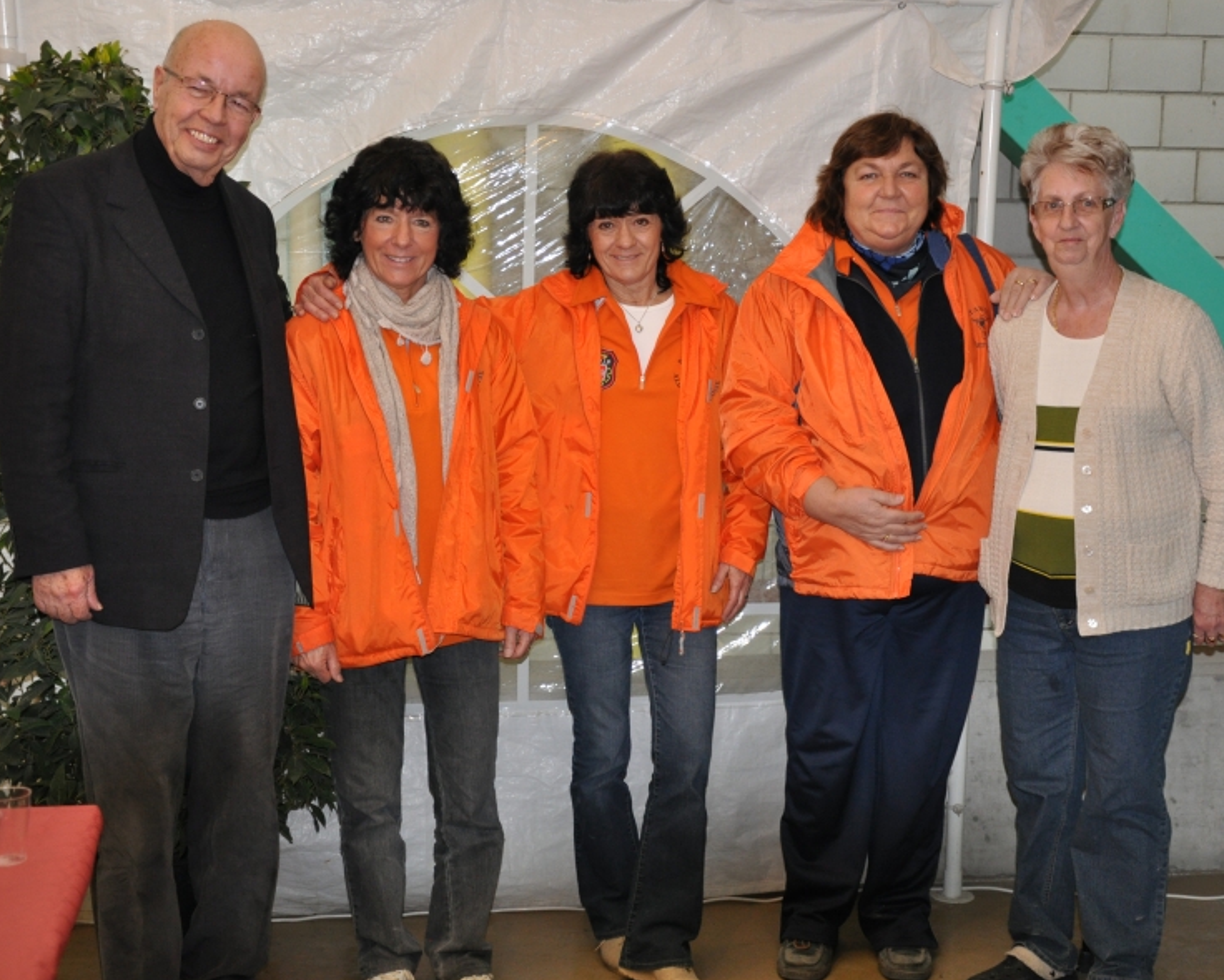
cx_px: 679
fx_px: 1993
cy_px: 493
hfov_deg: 34.1
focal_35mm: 55
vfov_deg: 27.6
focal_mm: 32
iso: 800
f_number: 4.2
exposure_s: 1/60
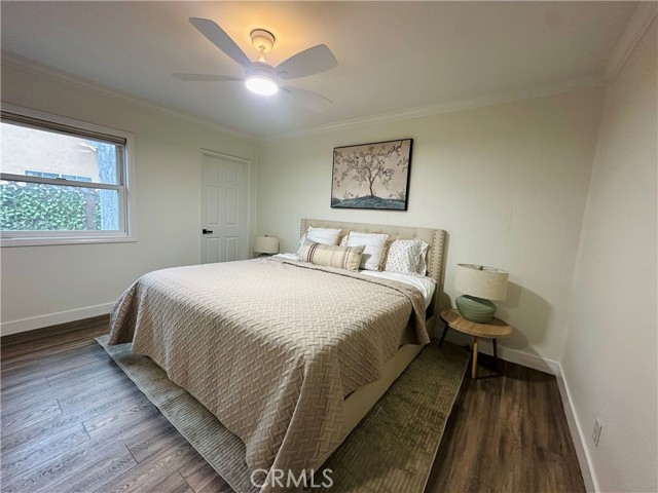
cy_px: 246
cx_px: 329
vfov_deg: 85.7
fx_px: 266
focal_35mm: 14
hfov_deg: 102.1
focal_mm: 2.22
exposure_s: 1/60
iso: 160
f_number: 2.2
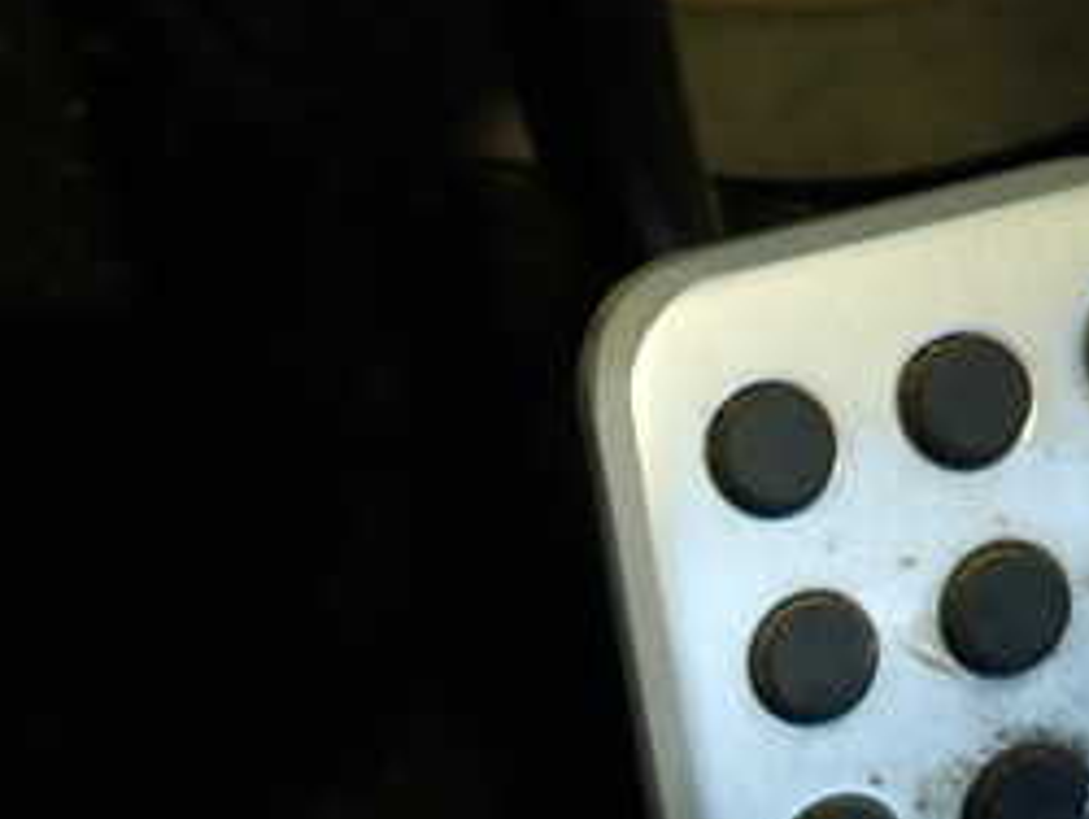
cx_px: 148
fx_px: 1889
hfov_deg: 31.0
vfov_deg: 22.9
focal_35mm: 60
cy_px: 928
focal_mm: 4.5
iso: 200
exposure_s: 1/50
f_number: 2
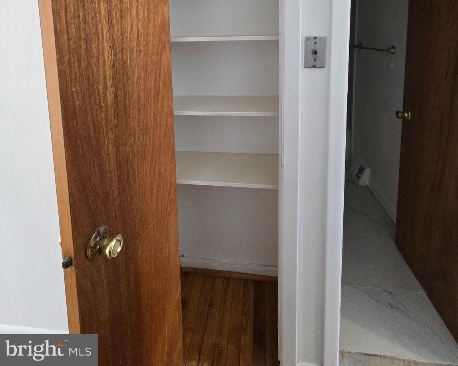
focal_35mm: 17
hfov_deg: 89.6
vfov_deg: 67.6
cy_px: 60
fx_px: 230
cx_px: 228
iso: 640
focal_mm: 2.2
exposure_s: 1/60
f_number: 2.2
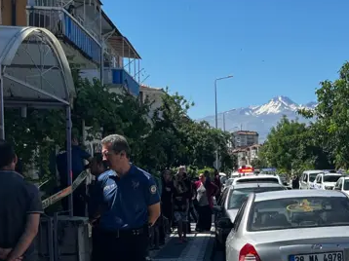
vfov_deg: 22.8
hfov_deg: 28.5
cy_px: 168
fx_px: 645
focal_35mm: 64
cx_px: 346
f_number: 1.5
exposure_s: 1/2994
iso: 50
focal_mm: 5.7
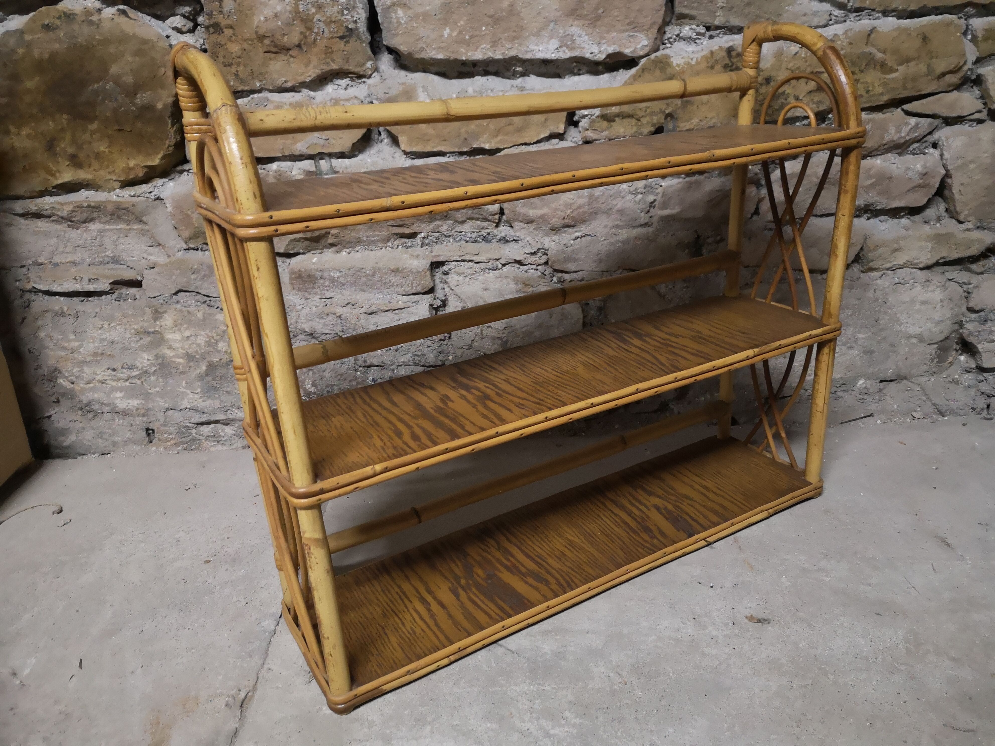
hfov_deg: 65.3
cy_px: 373
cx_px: 498
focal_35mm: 27
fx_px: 776
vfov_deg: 51.4
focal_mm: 3.95
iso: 640
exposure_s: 1/20
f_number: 1.8
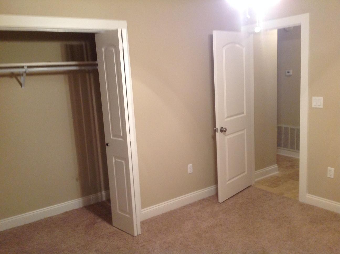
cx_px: 170
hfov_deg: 52.7
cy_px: 127
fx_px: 343
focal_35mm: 35
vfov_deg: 40.6
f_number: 2.4
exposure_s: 1/15
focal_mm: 4.28
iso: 200
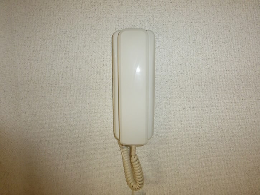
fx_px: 180
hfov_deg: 71.6
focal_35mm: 24
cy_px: 98
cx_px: 130
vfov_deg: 56.8
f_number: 3.3
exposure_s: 1/60
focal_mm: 4.3
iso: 400
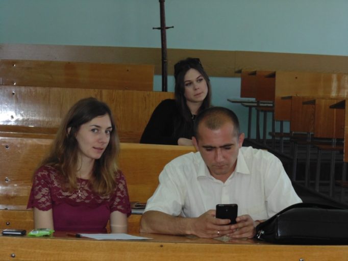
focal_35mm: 132
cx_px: 174
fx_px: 1327
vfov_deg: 11.2
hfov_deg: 14.9
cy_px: 130
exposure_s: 1/60
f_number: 4.7
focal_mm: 23.6
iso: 320
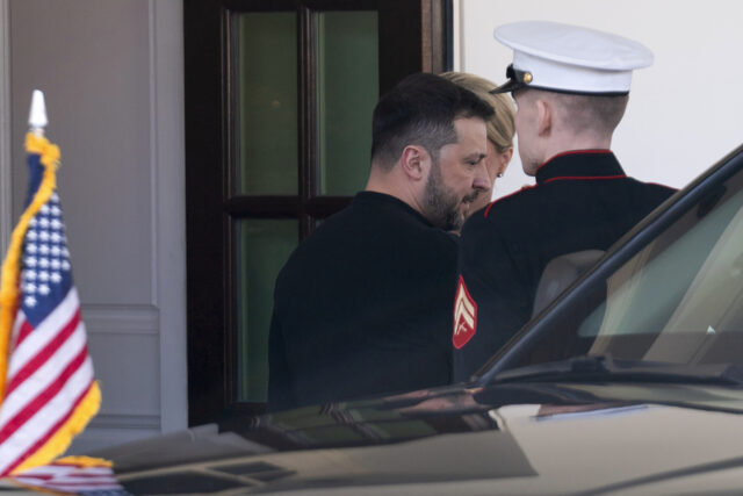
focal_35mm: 200
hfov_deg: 10.3
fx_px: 4128
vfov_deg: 6.9
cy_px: 248
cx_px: 372
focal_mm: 200
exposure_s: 1/400
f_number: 3.5
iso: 200
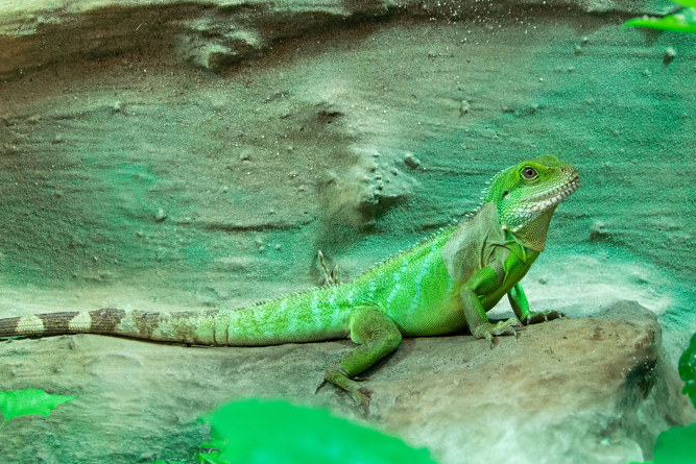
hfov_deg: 35.0
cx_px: 311
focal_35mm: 57
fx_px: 1102
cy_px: 257
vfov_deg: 23.8
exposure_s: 1/25
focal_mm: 32
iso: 400
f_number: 7.1
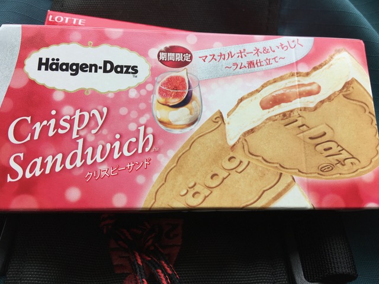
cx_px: 190
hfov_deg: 61.7
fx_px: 318
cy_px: 142
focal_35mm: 29
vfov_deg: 48.2
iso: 25
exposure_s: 1/250
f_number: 2.2
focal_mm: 4.15
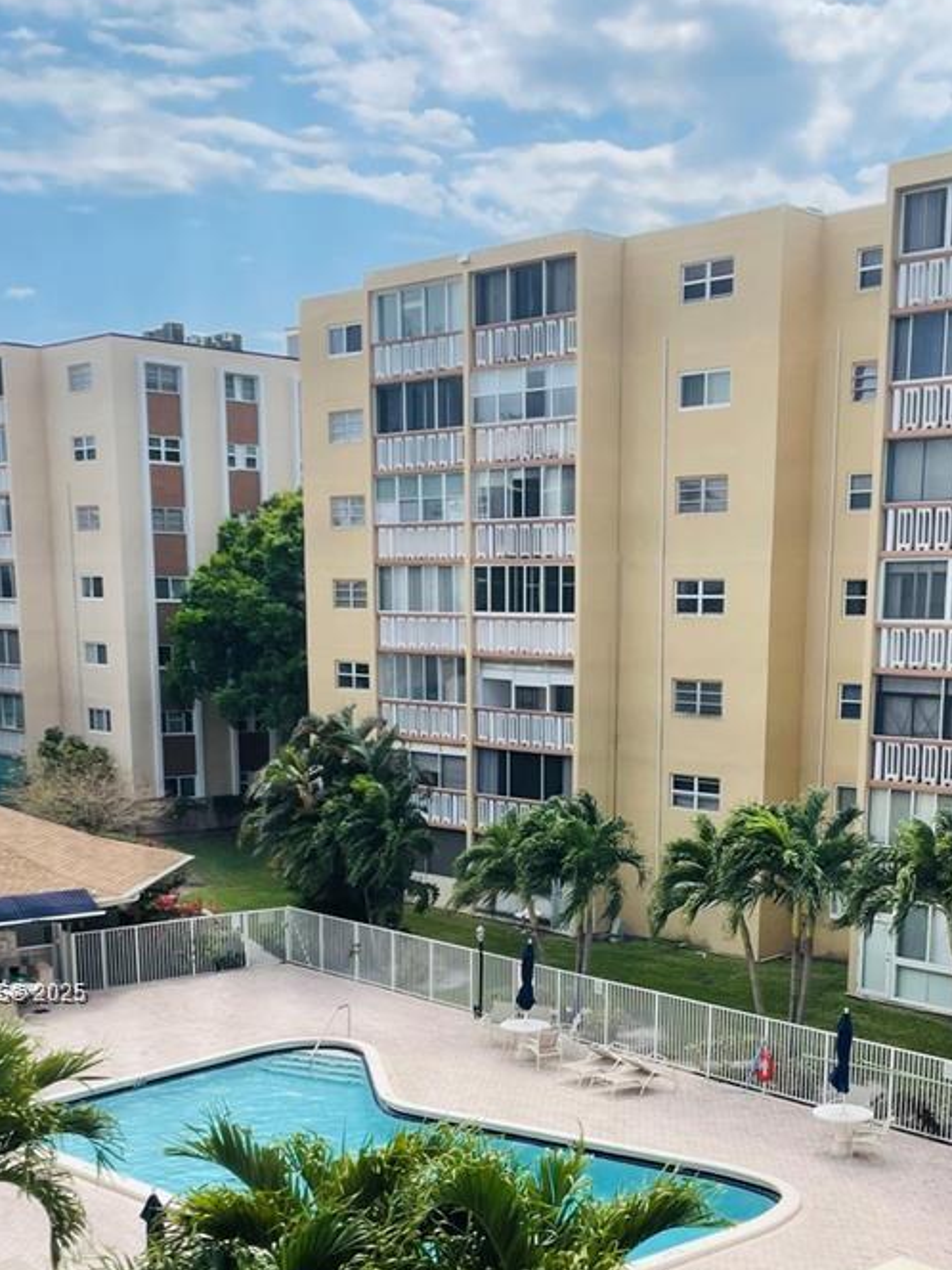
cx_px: 596
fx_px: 1723
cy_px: 995
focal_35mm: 47
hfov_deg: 30.7
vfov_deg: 39.1
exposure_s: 1/2174
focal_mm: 4.2
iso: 32
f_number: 1.6
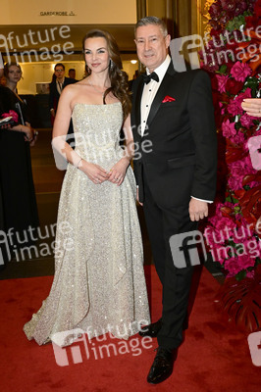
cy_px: 196
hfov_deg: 44.9
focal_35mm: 29
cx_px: 130
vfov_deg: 63.7
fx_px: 316
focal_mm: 29
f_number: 5.6
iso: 4000
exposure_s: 1/200
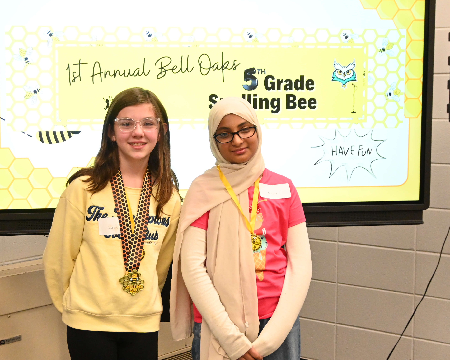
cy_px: 183
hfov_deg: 28.4
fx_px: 884
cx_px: 164
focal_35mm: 66
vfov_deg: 23.0
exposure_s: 1/125
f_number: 4.5
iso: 2800
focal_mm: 27.5
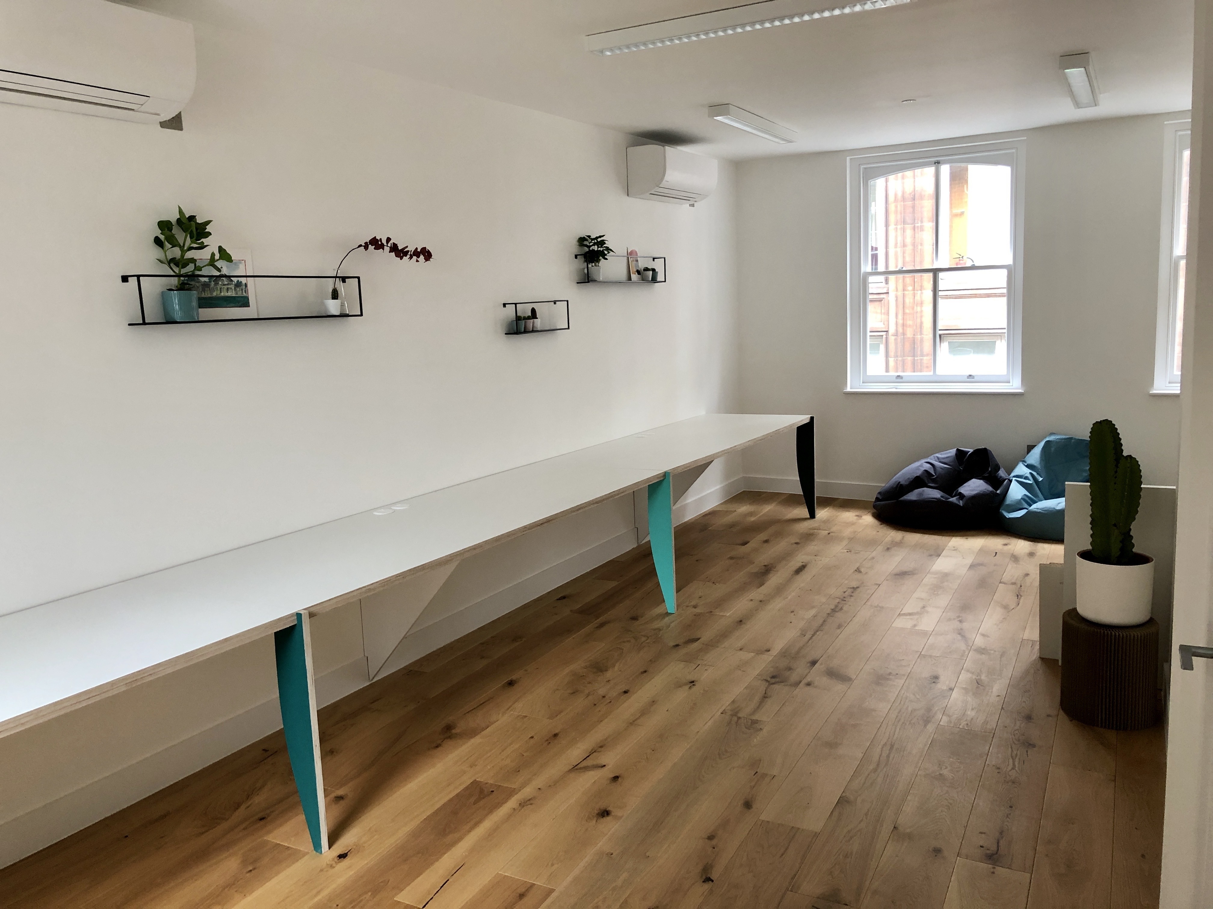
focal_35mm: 28
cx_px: 606
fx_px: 981
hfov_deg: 63.4
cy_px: 454
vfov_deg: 49.7
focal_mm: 4
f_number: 1.8
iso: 40
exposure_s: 1/15
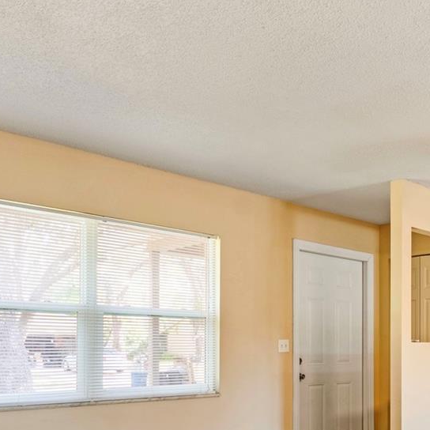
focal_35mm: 41
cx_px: 444
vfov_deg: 39.3
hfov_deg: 36.1
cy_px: 338
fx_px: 580
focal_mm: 11
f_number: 9
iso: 250
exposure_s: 1/80
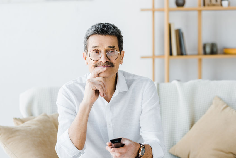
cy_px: 79
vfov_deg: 11.4
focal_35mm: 120
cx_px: 118
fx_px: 787
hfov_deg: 17.1
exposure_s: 1/160
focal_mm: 120
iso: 320
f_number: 3.5
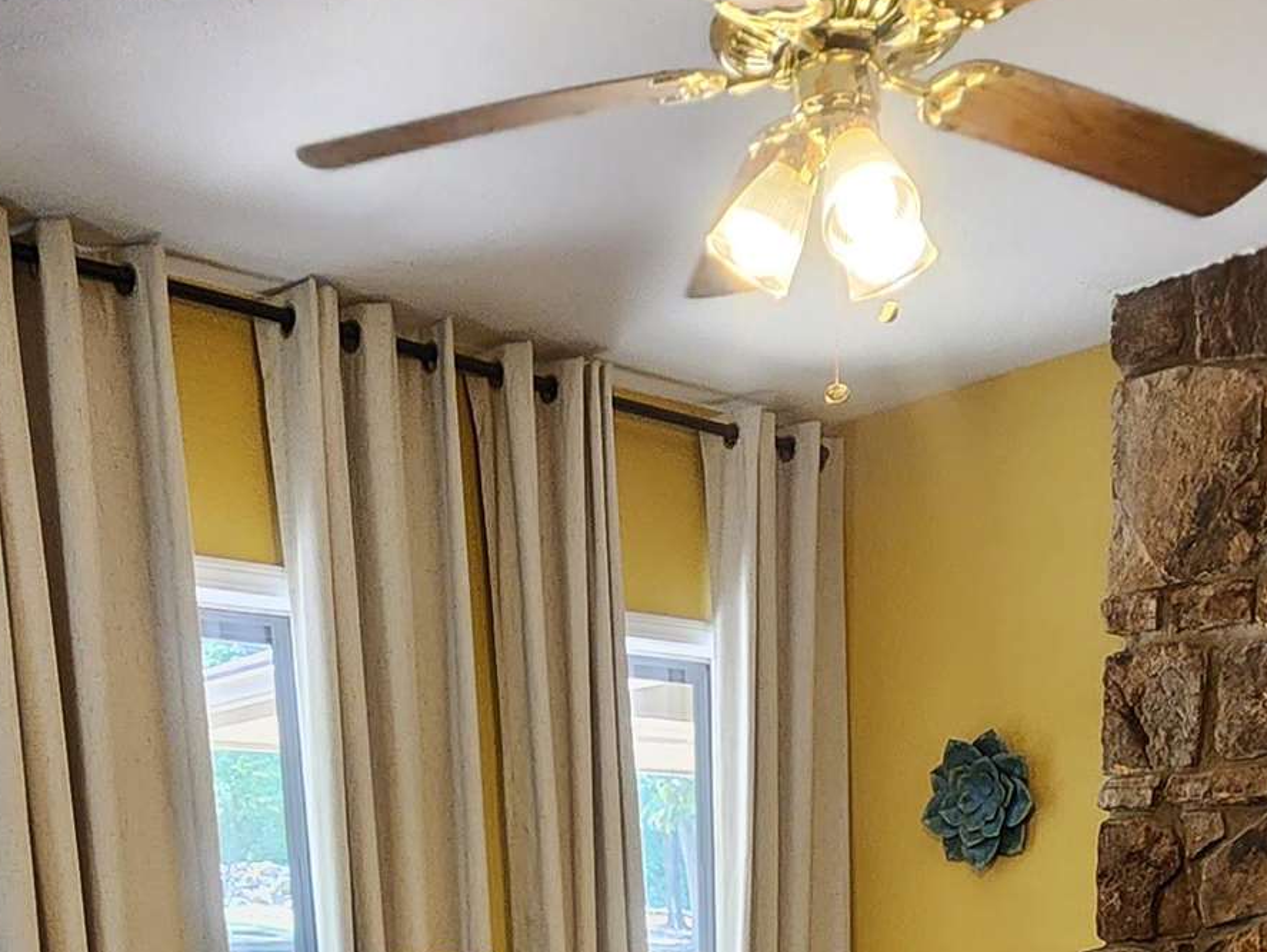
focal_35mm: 45
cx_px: 619
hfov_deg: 42.1
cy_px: 1397
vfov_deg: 25.2
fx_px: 1648
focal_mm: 2.2
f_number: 2.2
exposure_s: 1/60
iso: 200
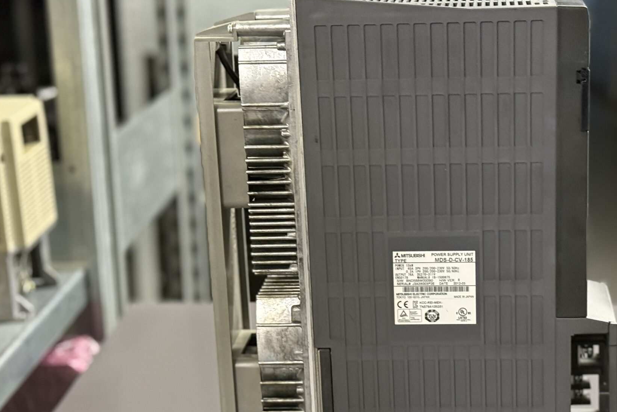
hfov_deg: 25.9
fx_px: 1337
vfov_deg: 17.5
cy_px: 274
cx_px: 406
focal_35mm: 78
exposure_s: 1/33
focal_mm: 6.76
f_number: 1.78
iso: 500
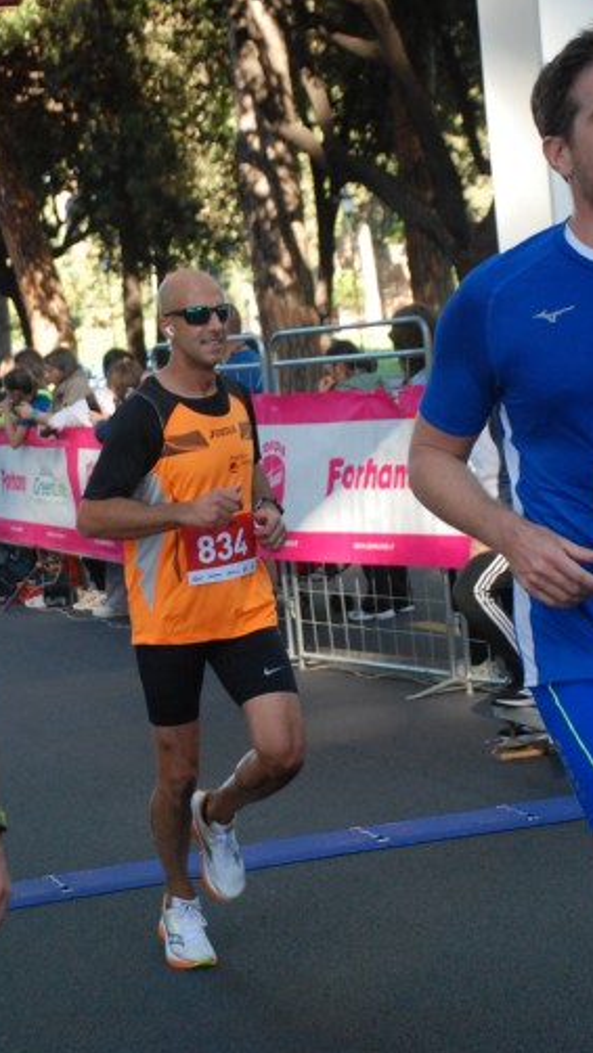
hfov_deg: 12.9
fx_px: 2627
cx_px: 232
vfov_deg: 22.7
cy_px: 578
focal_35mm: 94
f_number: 5
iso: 1000
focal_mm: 50
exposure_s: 1/400
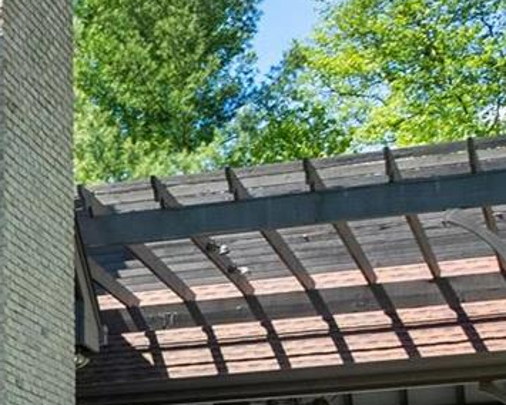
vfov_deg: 11.9
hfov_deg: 13.0
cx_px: -529
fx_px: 1902
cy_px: 502
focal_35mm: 127
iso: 400
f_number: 8
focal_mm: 15
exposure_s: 1/200
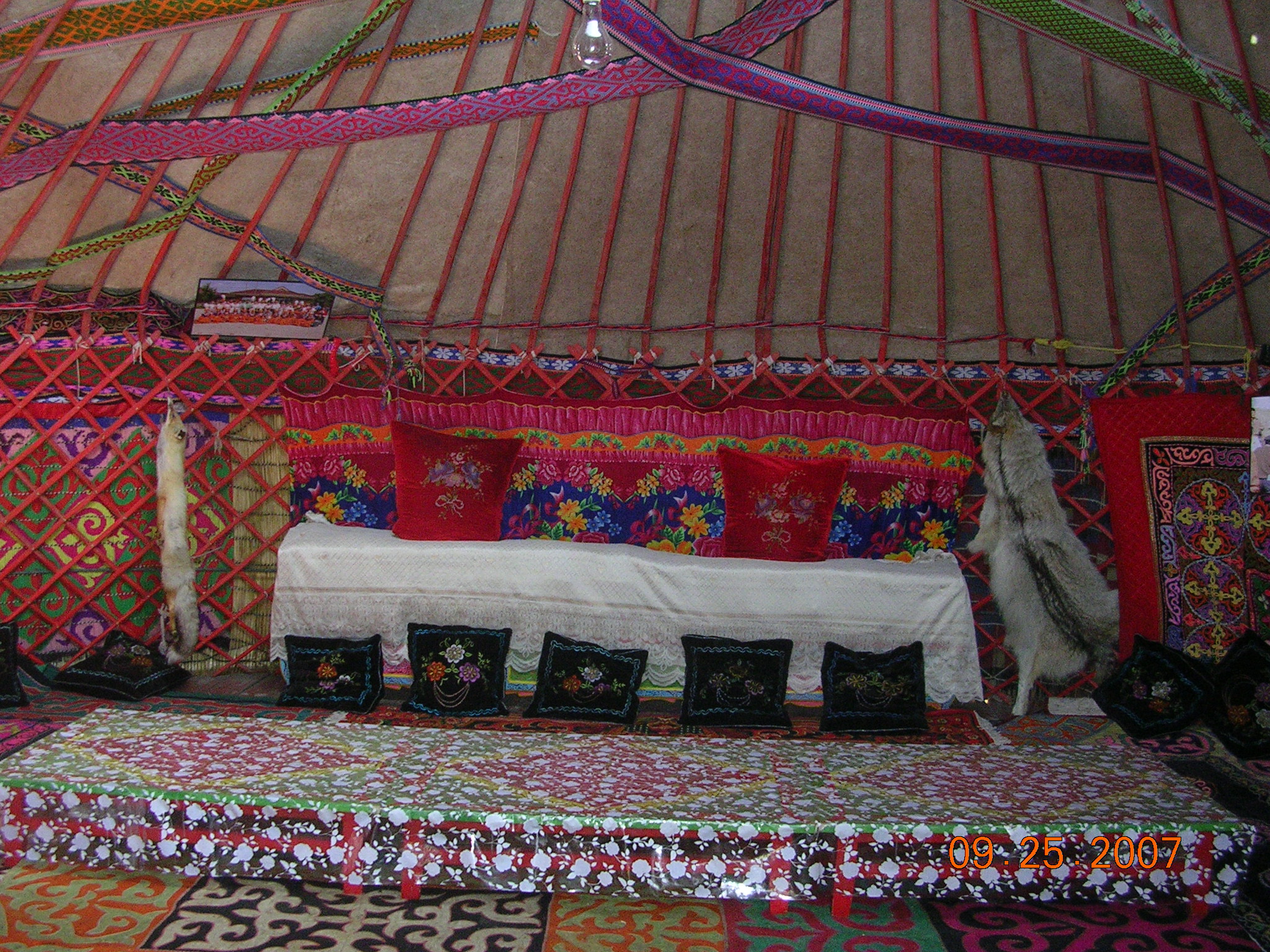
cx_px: 635
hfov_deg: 49.0
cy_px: 476
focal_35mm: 38
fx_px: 1394
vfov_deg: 37.7
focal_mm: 5.8
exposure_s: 1/60.1
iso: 151
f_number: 2.8
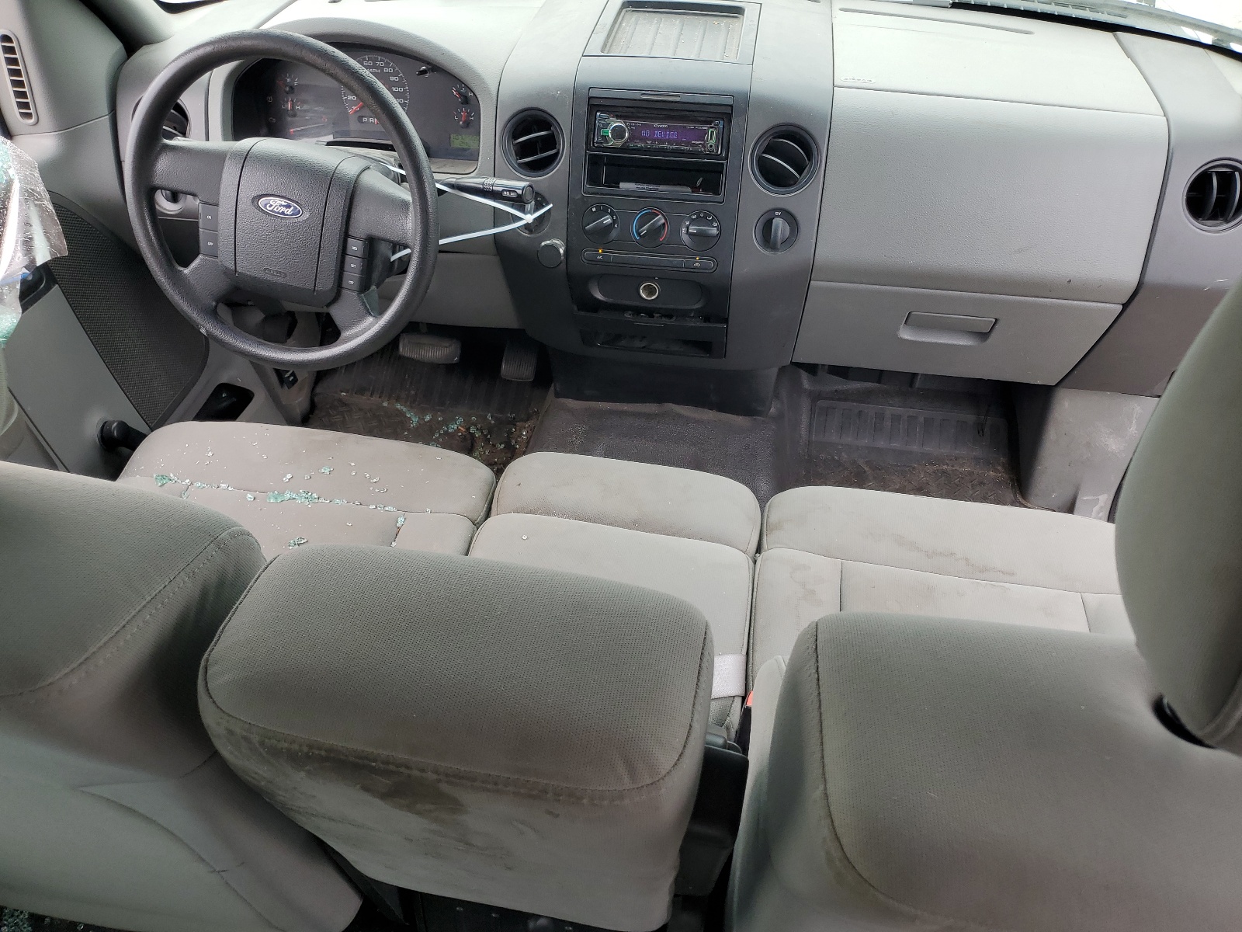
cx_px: 621
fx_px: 933
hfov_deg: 67.3
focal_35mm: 26
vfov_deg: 53.1
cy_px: 466
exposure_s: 1/294
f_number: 1.5
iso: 50
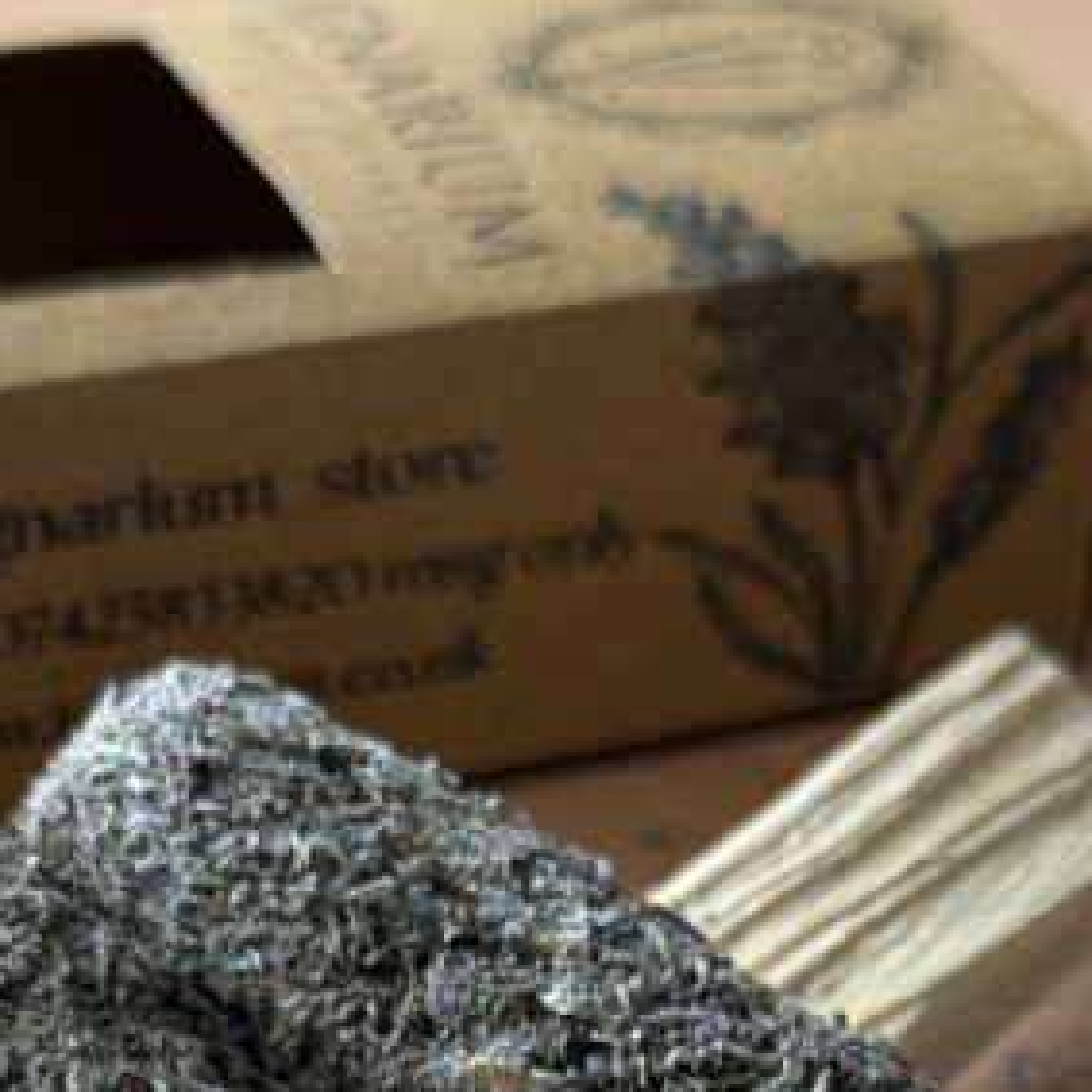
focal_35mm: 120
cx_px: 459
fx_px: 4283
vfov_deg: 13.9
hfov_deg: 14.5
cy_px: 1447
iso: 100
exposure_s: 1/50
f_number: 1.78
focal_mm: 6.76
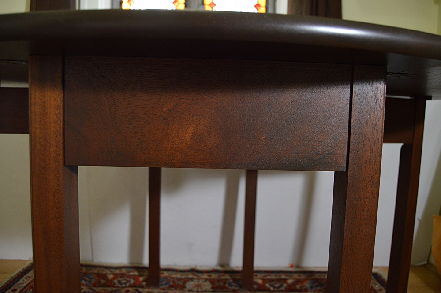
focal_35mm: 27
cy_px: 146
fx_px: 330
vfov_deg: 47.9
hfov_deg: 67.4
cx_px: 220
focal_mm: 18
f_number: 3.5
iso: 1250
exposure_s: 1/60
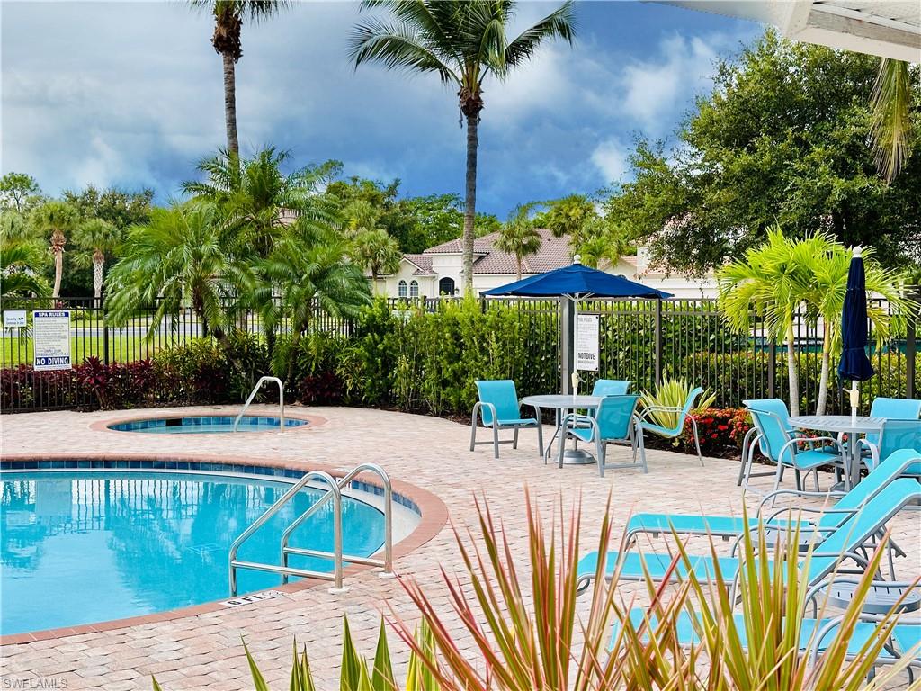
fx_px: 1277
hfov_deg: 39.7
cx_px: 460
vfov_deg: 30.3
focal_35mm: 48
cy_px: 346
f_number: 1.78
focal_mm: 6.86
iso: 64
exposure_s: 1/503
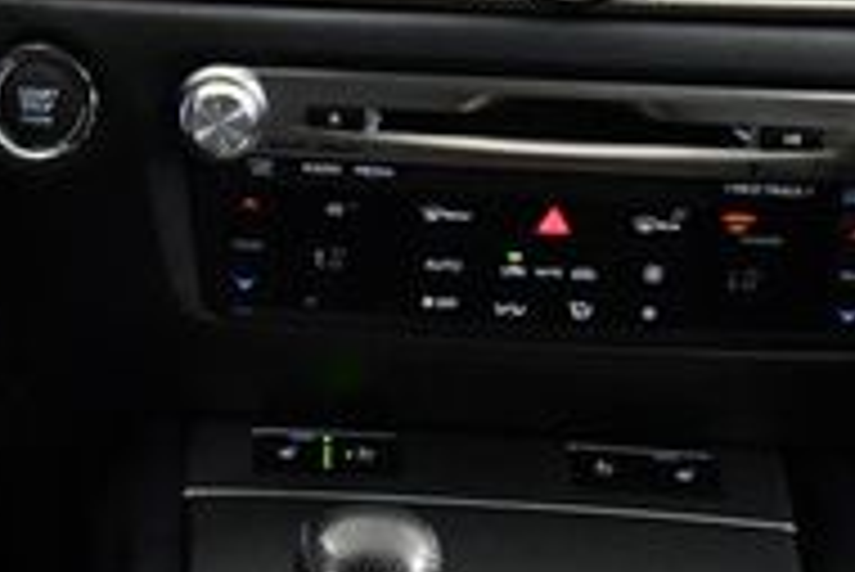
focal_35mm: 121
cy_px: 77
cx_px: -288
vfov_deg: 11.3
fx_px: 2876
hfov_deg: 16.0
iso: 3200
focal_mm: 18
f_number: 3.5
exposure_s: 1/80
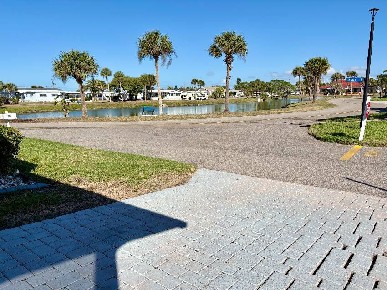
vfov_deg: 53.0
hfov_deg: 67.3
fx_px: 291
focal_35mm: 26
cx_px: 194
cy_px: 145
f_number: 1.6
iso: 50
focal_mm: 5.96
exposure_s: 1/5348
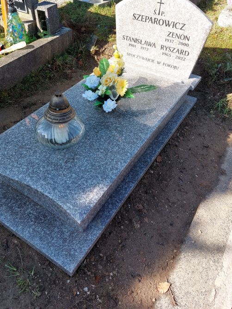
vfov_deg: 56.0
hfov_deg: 44.0
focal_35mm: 32
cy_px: 112
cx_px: 96
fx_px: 286
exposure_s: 1/338
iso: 25
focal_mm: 5.23
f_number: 1.8
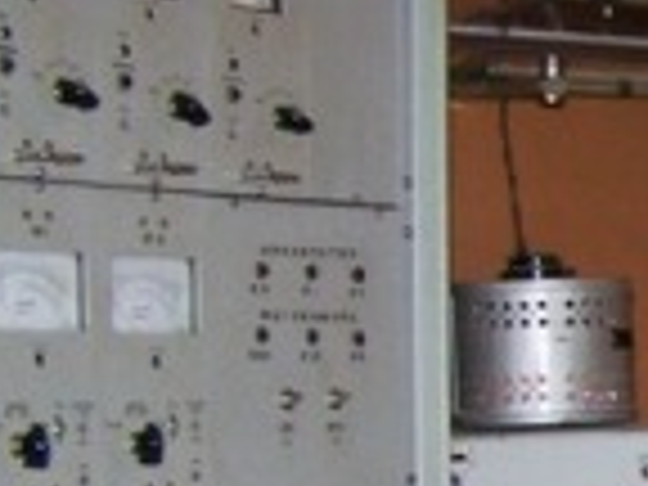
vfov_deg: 8.7
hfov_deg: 10.6
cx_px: 1368
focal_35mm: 168
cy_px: 644
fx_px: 3145
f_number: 2.8
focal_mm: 6.3
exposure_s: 1/25
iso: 160
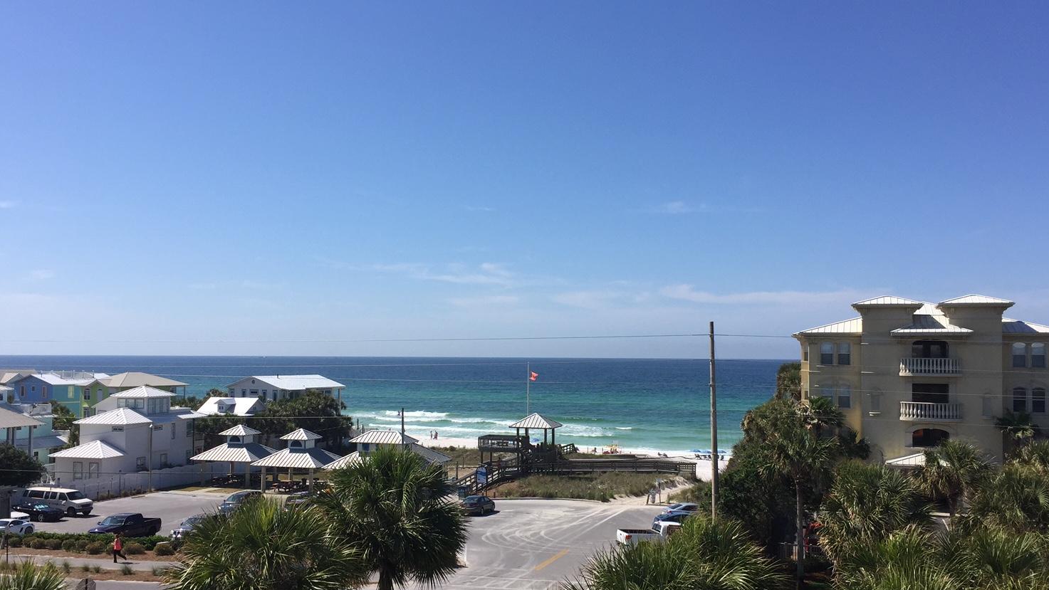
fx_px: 974
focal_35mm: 35
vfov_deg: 33.7
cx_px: 523
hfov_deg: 56.6
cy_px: 333
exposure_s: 1/2639
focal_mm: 4.15
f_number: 2.2
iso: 32
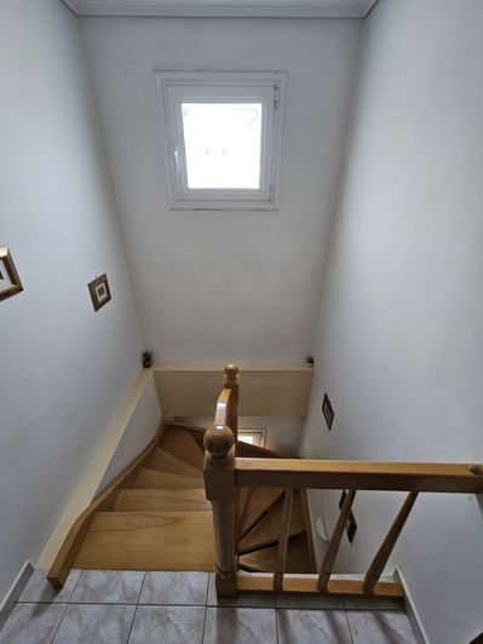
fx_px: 242
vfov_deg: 106.2
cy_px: 322
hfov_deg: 89.9
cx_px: 242
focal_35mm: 13
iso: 160
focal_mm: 2.2
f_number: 2.2
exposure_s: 1/50
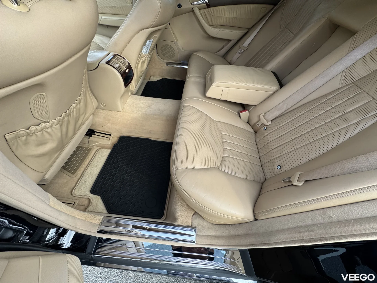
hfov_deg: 102.1
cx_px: 188
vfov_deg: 85.7
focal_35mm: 14
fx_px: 152
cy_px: 142
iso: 40
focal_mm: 2.22
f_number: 2.2
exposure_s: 1/151
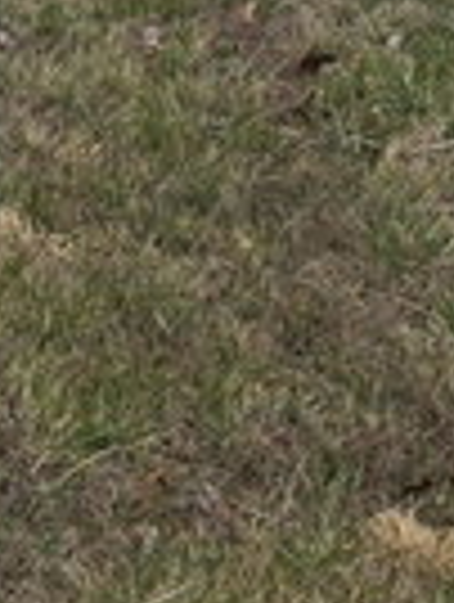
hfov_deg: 11.8
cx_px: -355
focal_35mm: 117
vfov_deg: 14.4
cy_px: -538
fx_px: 2040
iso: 12
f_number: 1.7
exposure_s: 1/728
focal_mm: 6.3
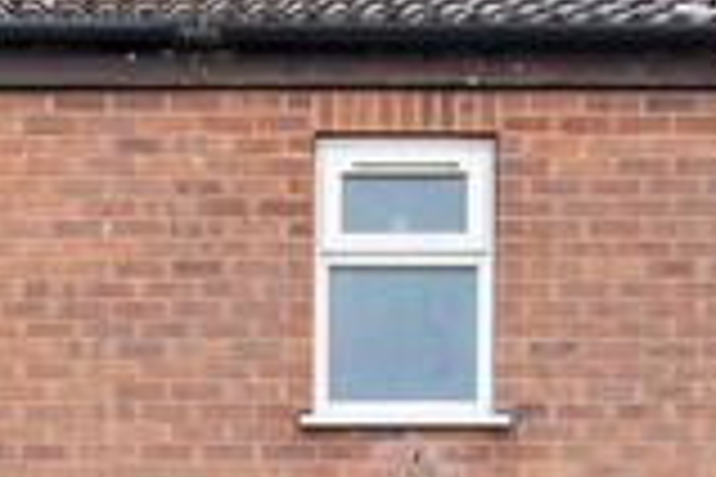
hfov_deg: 19.6
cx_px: 135
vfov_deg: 12.6
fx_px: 2048
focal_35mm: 103
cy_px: 722
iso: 100
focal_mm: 11
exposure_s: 1/25
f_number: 8
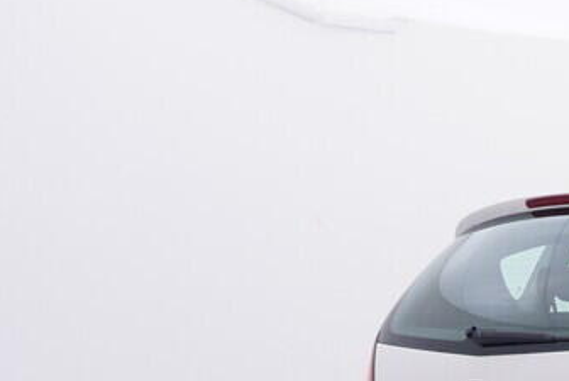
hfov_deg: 23.8
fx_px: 1084
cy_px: 418
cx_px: 835
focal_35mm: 69
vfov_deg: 19.1
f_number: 5
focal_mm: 15
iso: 200
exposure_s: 1/80
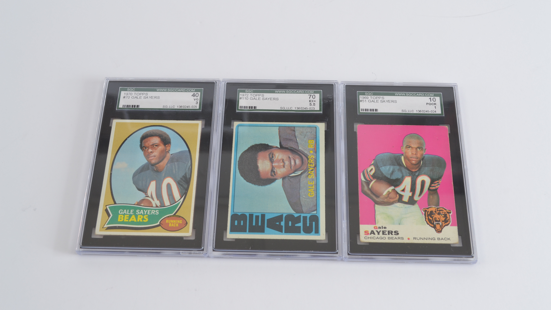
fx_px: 745
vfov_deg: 23.5
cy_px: 161
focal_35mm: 51
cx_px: 274
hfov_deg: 40.6
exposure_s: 1/160
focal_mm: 32
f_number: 7.1
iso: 200
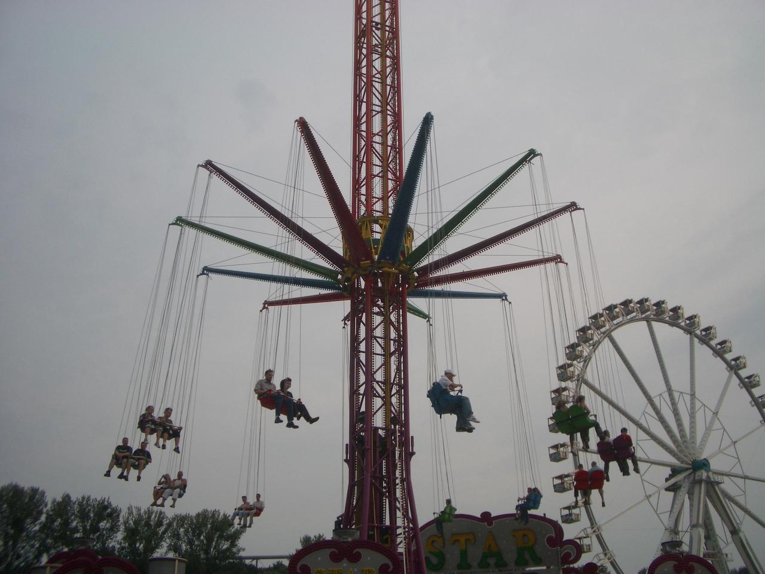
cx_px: 382
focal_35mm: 35
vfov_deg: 40.7
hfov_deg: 52.6
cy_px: 287
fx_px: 773
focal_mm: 5.8
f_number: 4.3
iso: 50
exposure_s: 1/200
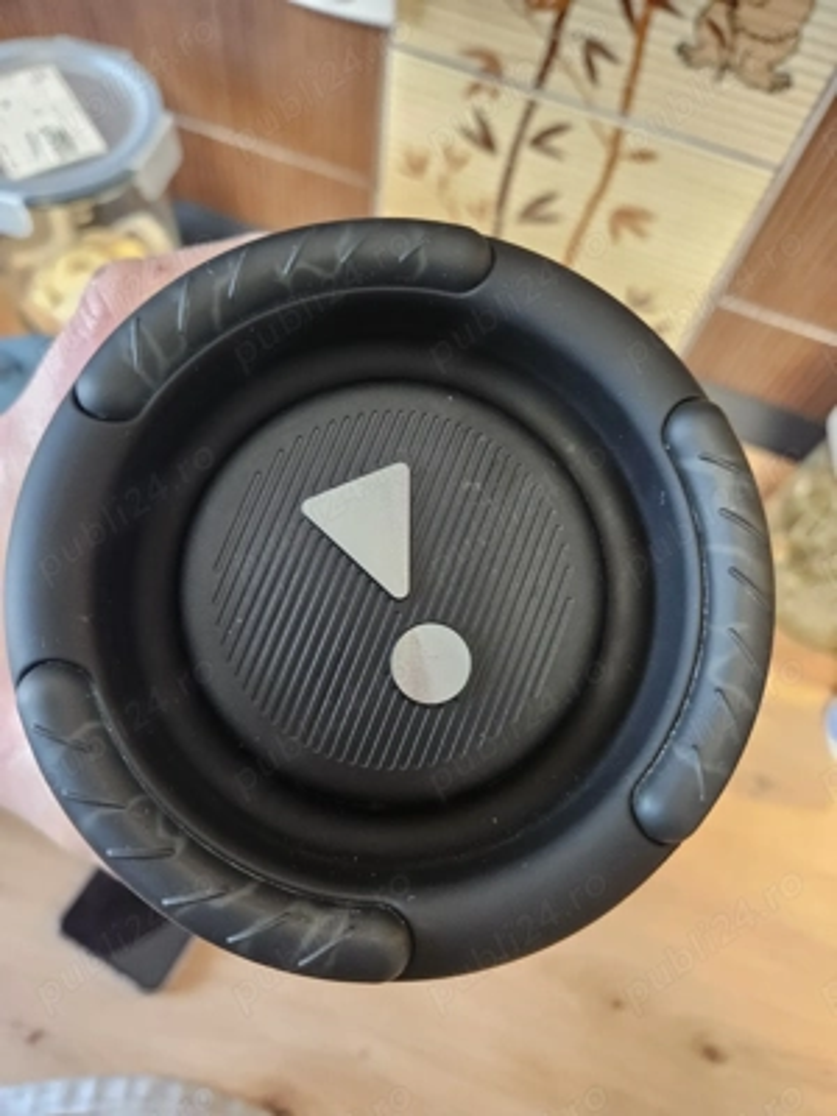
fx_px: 742
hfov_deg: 58.9
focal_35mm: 23
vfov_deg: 73.9
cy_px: 558
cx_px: 418
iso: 640
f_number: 1.8
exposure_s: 1/50
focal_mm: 5.4
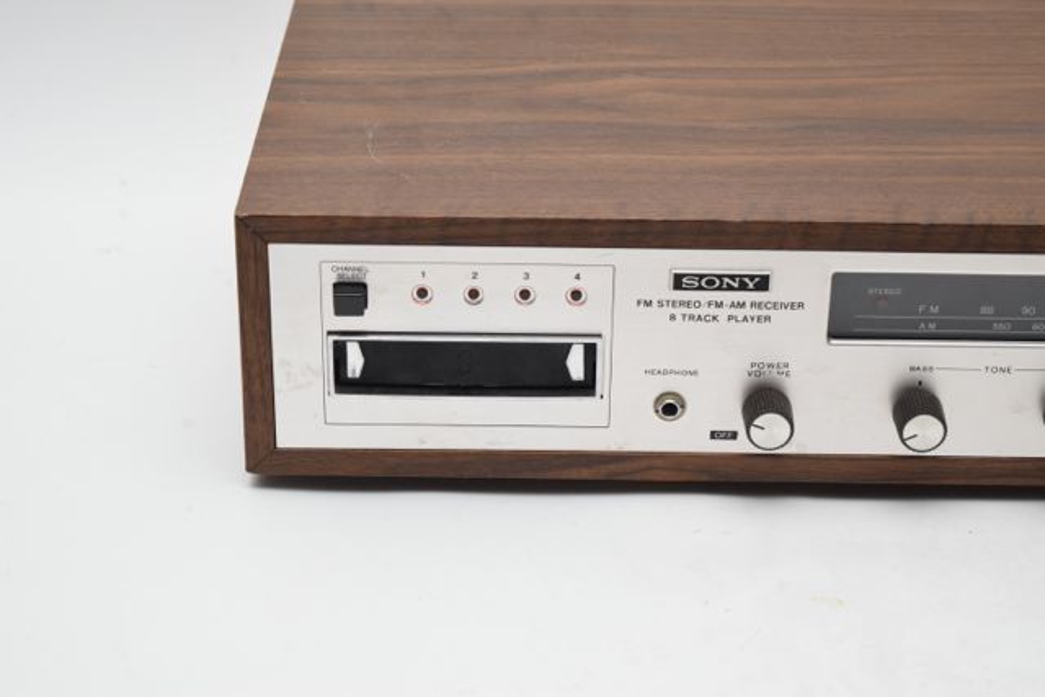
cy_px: 348
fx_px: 2395
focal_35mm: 82
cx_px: 522
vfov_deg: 16.6
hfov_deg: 24.6
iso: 1600
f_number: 5.6
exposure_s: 1/125
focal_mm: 55
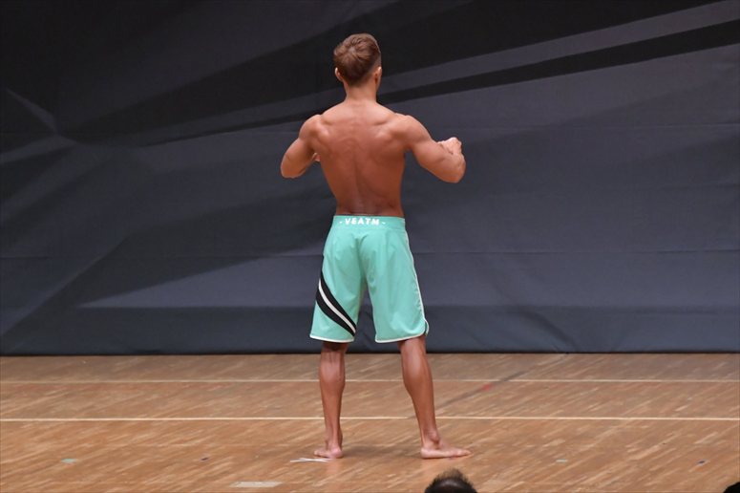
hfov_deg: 6.9
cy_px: 246
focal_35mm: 300
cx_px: 370
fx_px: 6164
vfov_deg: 4.6
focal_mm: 200
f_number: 5.6
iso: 6400
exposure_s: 1/400
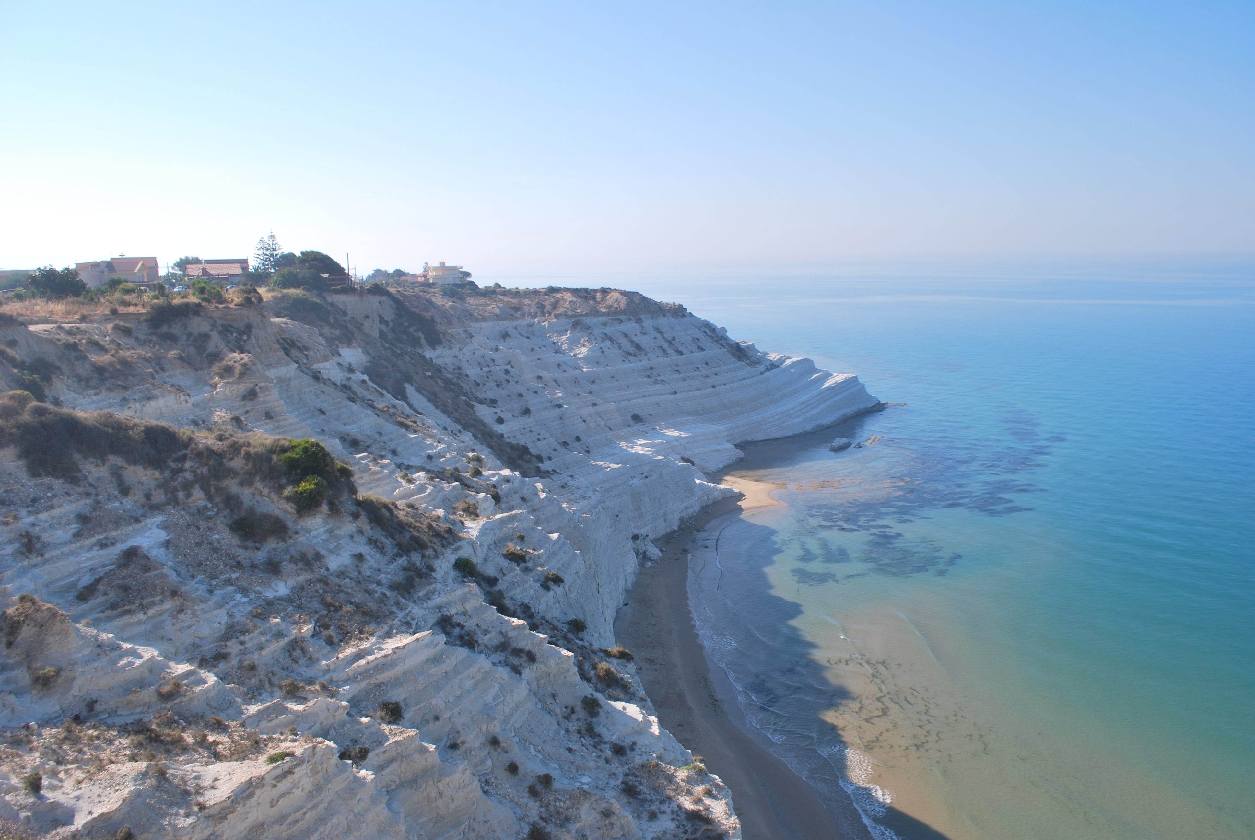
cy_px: 420
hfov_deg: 67.3
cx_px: 628
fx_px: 942
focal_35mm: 27
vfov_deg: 48.0
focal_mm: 18
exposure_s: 1/250
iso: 100
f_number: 8
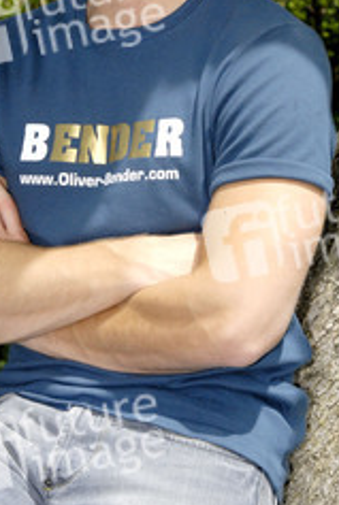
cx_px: 119
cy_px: 126
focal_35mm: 177
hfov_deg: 7.8
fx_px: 2489
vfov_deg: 11.6
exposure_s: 1/500
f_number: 10
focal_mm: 70
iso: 400
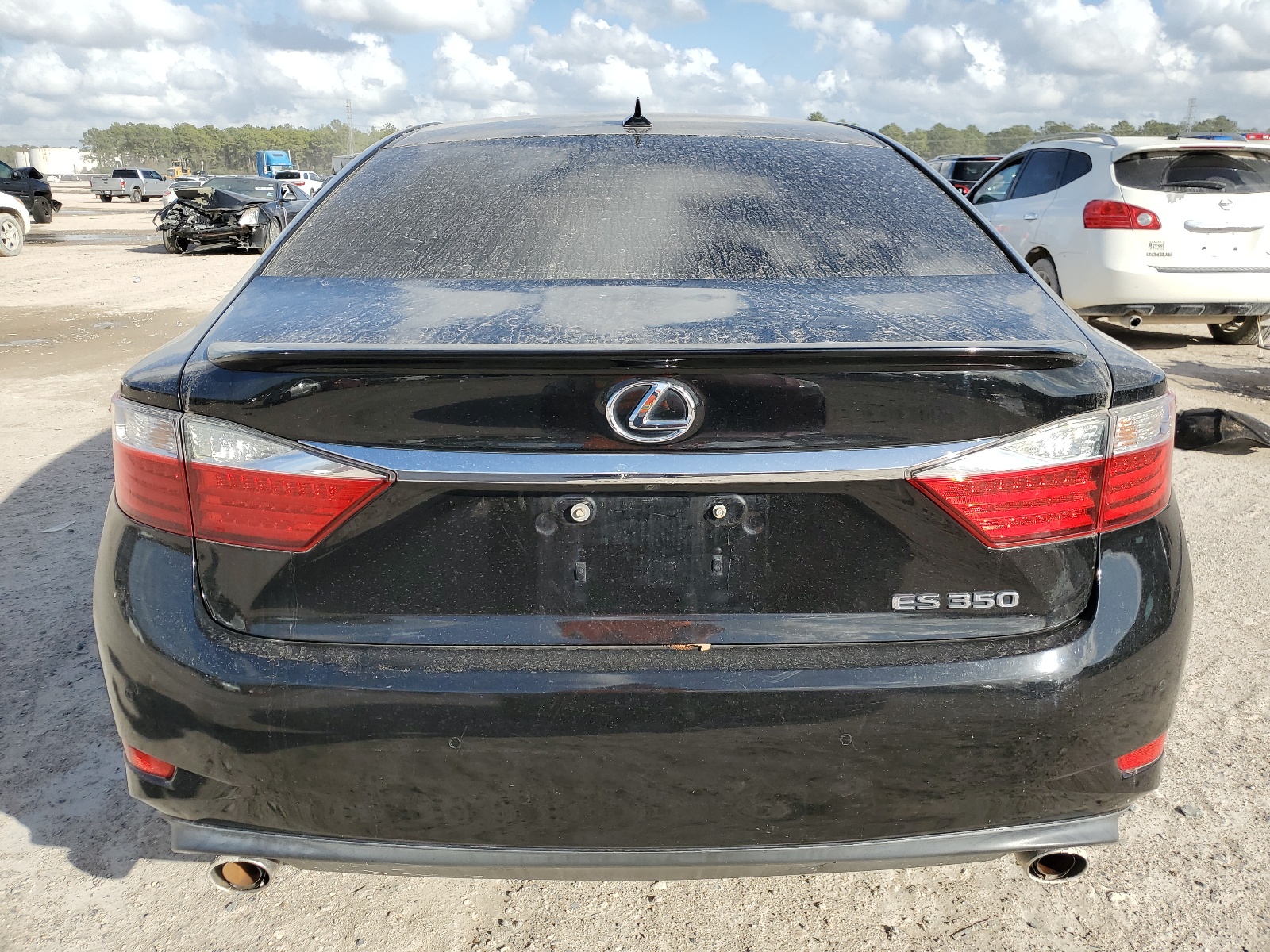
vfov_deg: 53.1
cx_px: 635
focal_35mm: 26
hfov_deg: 67.3
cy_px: 476
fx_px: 954
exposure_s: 1/2500
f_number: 1.5
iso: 50
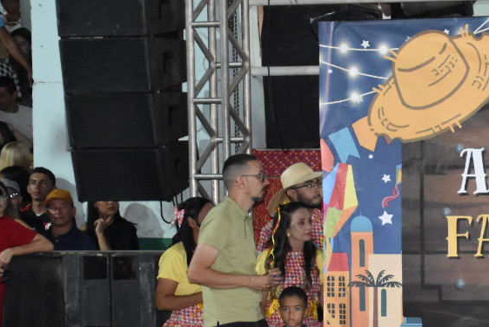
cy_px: 310
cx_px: 633
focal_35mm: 173
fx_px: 2350
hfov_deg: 11.6
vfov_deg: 7.9
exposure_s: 1/100
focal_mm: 40
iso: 3200
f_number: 4.5
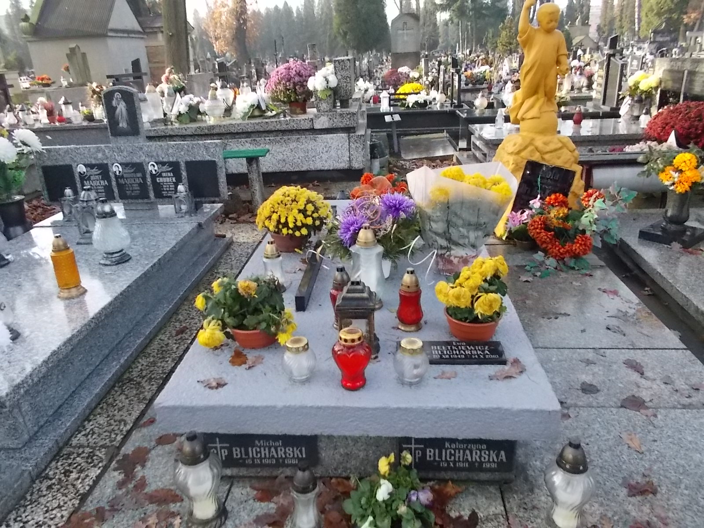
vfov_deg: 53.1
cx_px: 352
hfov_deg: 67.3
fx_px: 529
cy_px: 264
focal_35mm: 26
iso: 400
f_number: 8
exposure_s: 1/100
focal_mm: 4.6
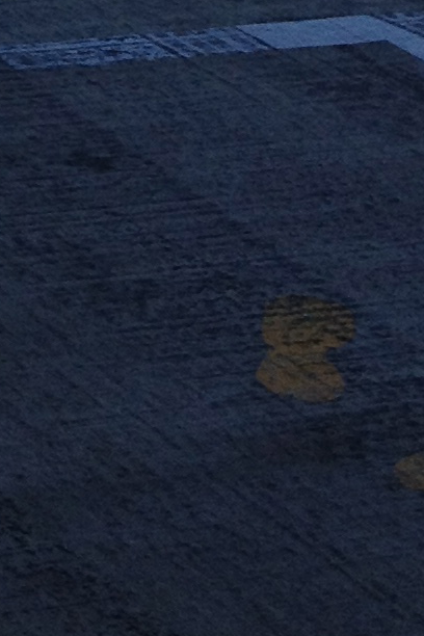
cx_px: -689
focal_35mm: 194
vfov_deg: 9.8
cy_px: -700
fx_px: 3427
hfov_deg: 6.6
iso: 64
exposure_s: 1/1175
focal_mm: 4.28
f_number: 2.4
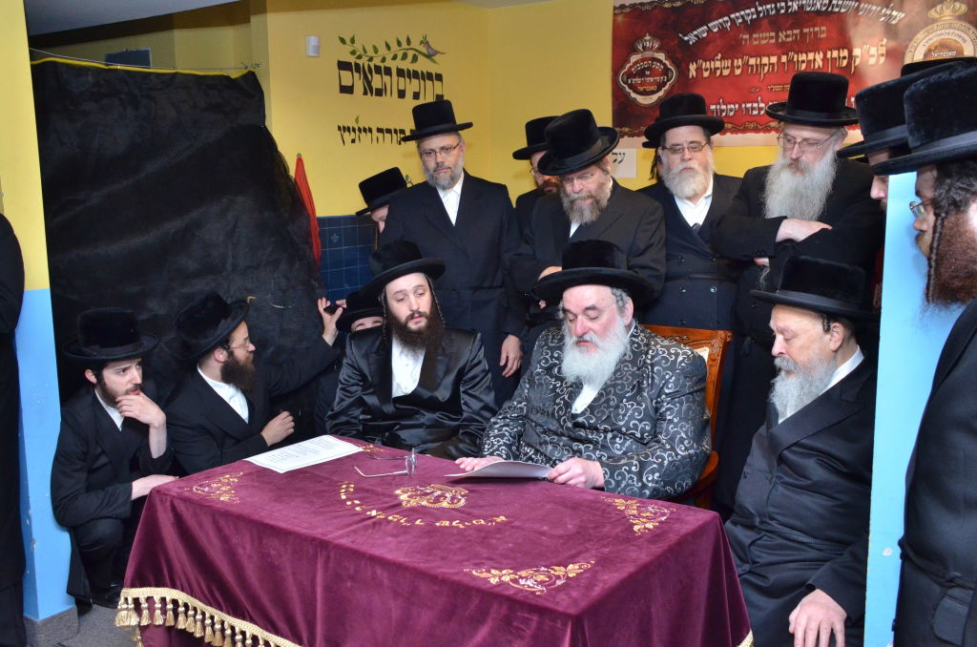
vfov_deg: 36.7
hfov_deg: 53.2
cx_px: 488
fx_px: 975
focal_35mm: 36
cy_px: 324
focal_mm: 24
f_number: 5
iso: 1600
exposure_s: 1/250
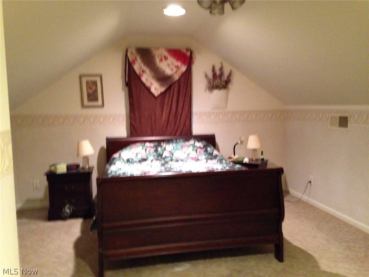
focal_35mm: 33
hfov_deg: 55.4
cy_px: 138
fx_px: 352
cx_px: 184
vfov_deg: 42.9
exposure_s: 1/15
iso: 800
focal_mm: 4.12
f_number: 2.4
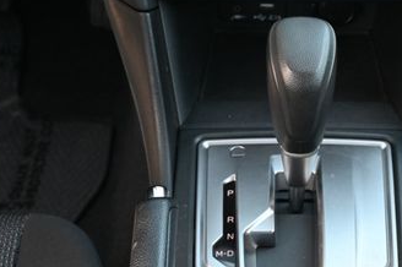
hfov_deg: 23.7
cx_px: 295
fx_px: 948
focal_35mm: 85
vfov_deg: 15.9
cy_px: 235
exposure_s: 1/125
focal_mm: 29
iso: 1400
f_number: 4.8
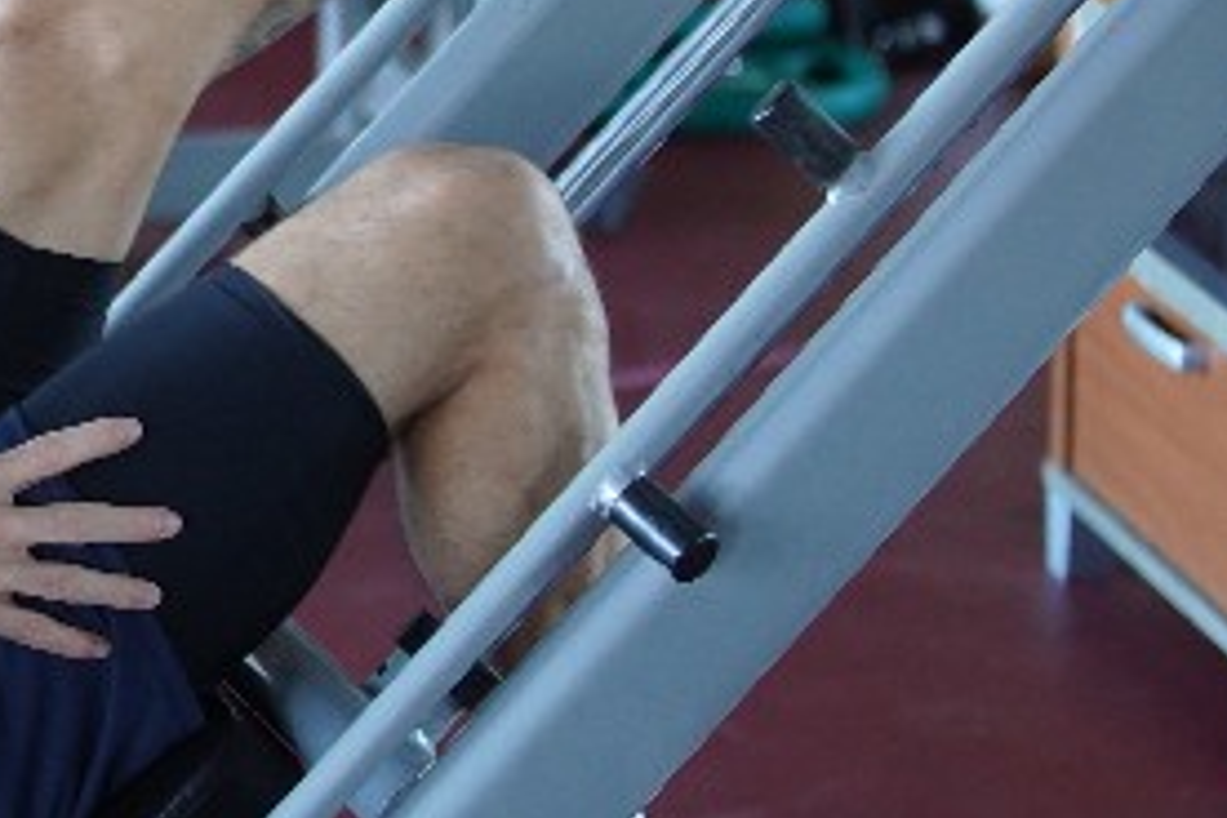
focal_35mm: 182
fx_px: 6203
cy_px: -29
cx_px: -209
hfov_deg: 11.1
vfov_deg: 7.5
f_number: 2.8
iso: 1600
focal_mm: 75
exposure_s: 1/80
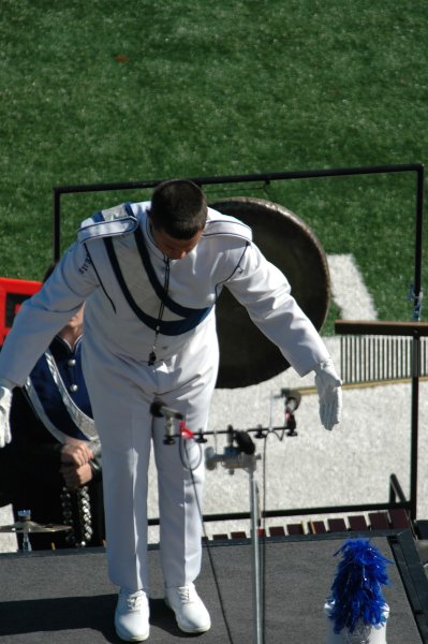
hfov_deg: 2.3
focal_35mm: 600
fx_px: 10718
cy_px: 322
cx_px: 214
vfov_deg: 3.4
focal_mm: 400
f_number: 5.6
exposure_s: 1/1000
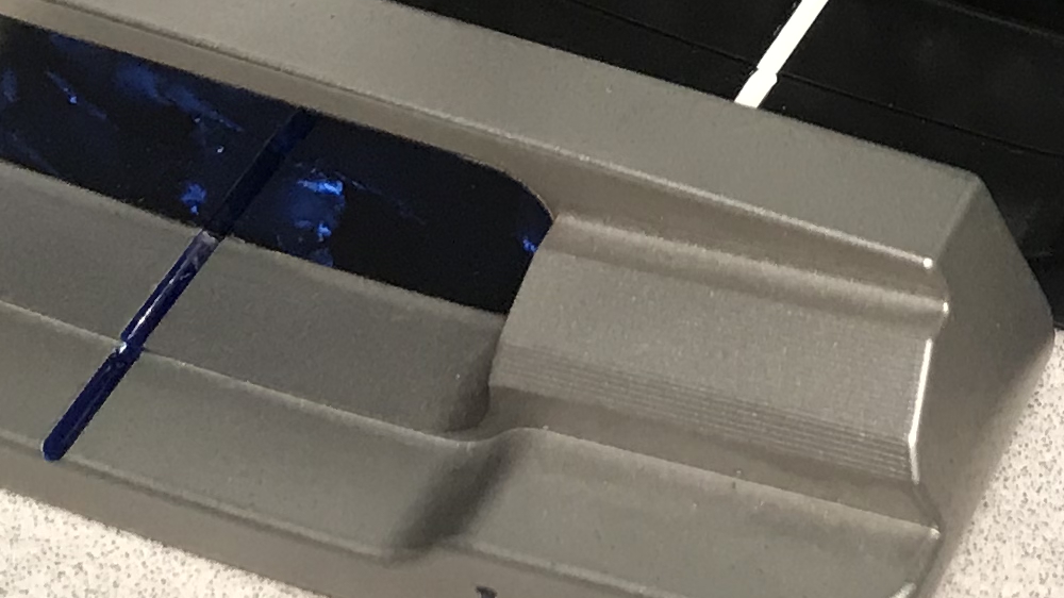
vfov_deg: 9.6
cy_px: -299
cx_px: 1141
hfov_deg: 16.9
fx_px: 3469
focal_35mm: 123
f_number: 1.8
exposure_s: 1/33
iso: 32
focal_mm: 3.99
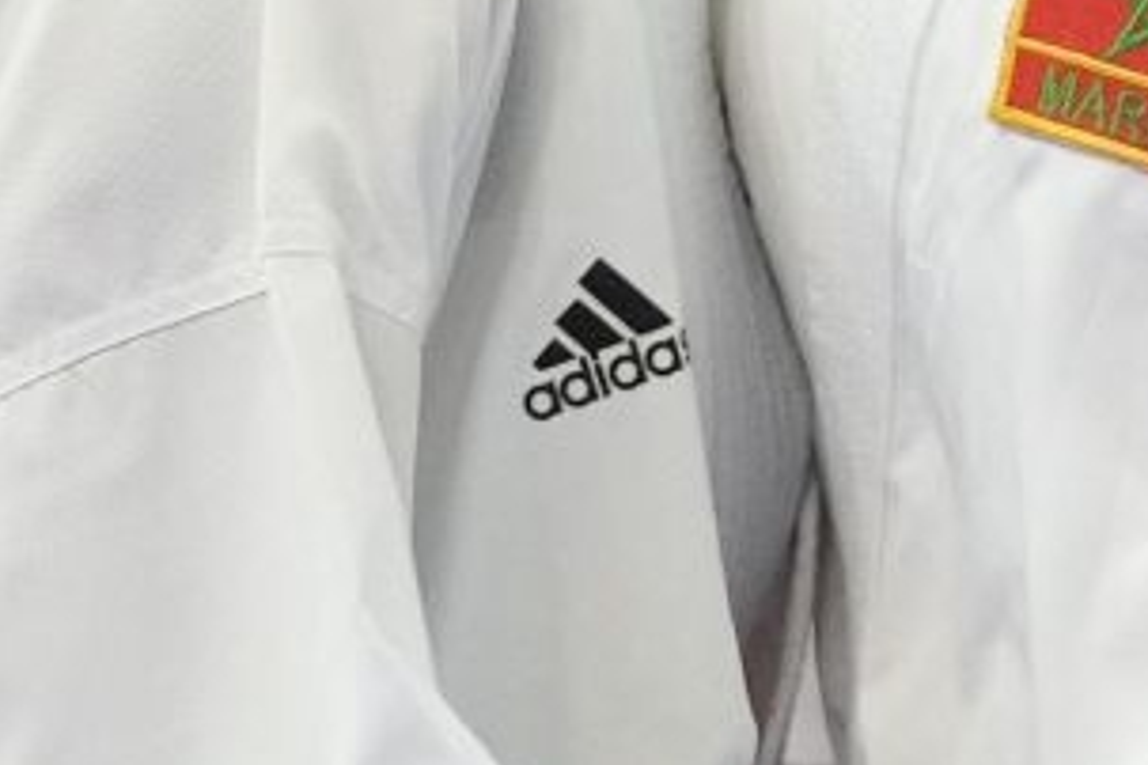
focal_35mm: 1731
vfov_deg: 0.8
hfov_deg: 1.2
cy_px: -4
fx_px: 55195
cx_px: 735
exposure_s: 1/1000
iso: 4000
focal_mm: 194
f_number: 2.8
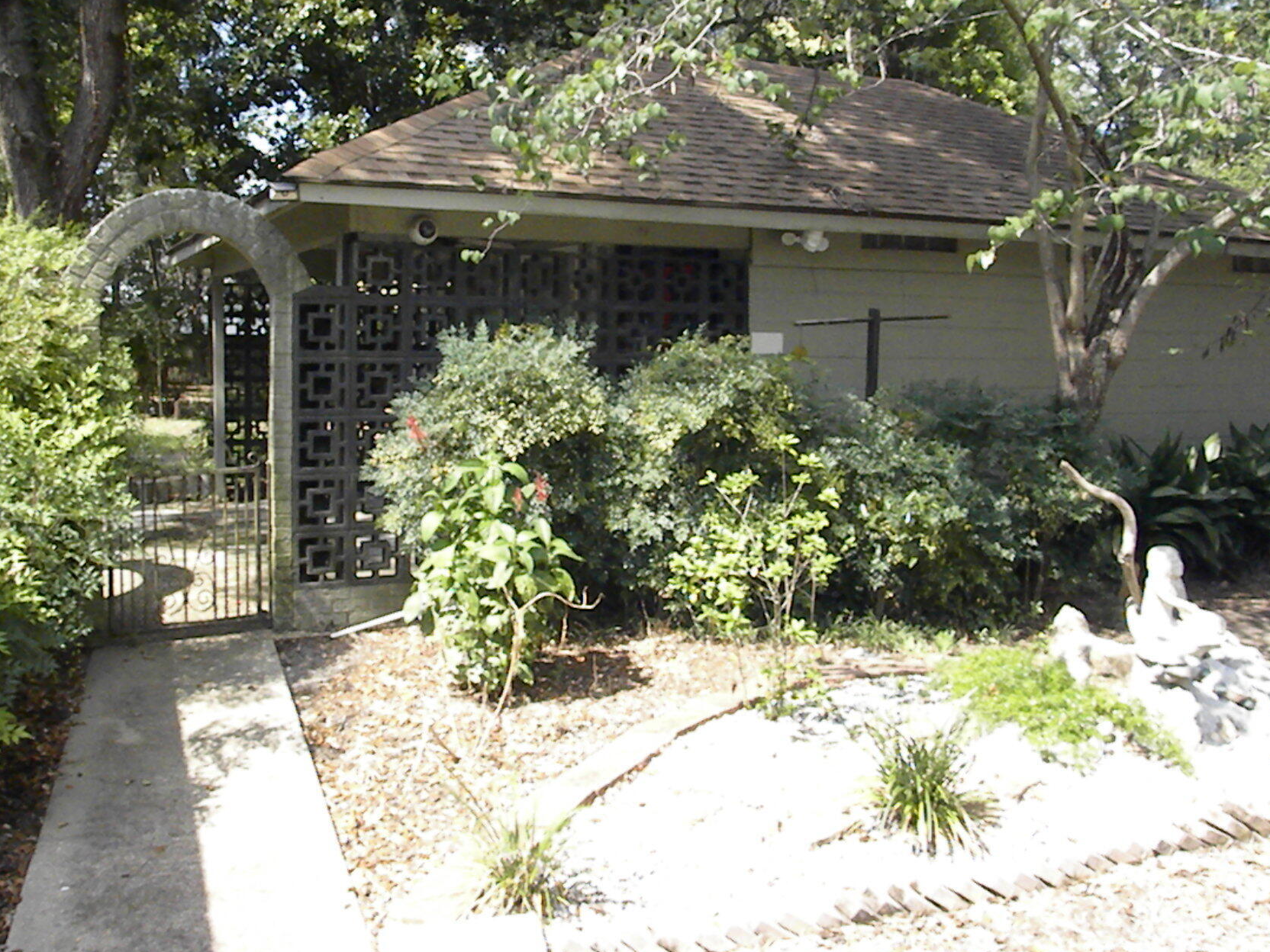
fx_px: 1174
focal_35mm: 32
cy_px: 399
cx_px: 536
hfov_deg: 56.6
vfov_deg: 44.0
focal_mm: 4.6
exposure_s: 1/367
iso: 640
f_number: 8
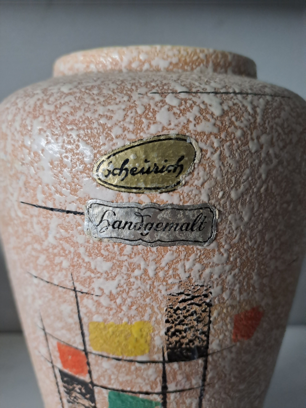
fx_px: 295
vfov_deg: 69.4
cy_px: 204
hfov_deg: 54.9
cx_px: 153
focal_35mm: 25
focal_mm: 4.65
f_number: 1.8
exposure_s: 1/50
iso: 320
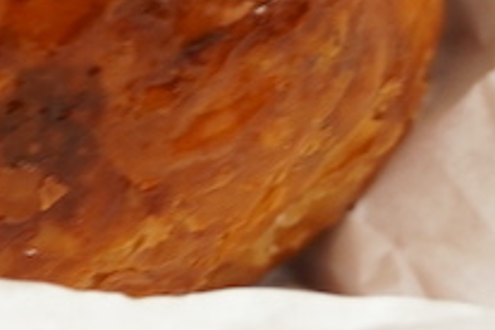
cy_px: -402
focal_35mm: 531
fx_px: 7299
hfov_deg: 3.9
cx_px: 256
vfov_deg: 2.6
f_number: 5.6
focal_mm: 61
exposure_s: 1/15
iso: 320
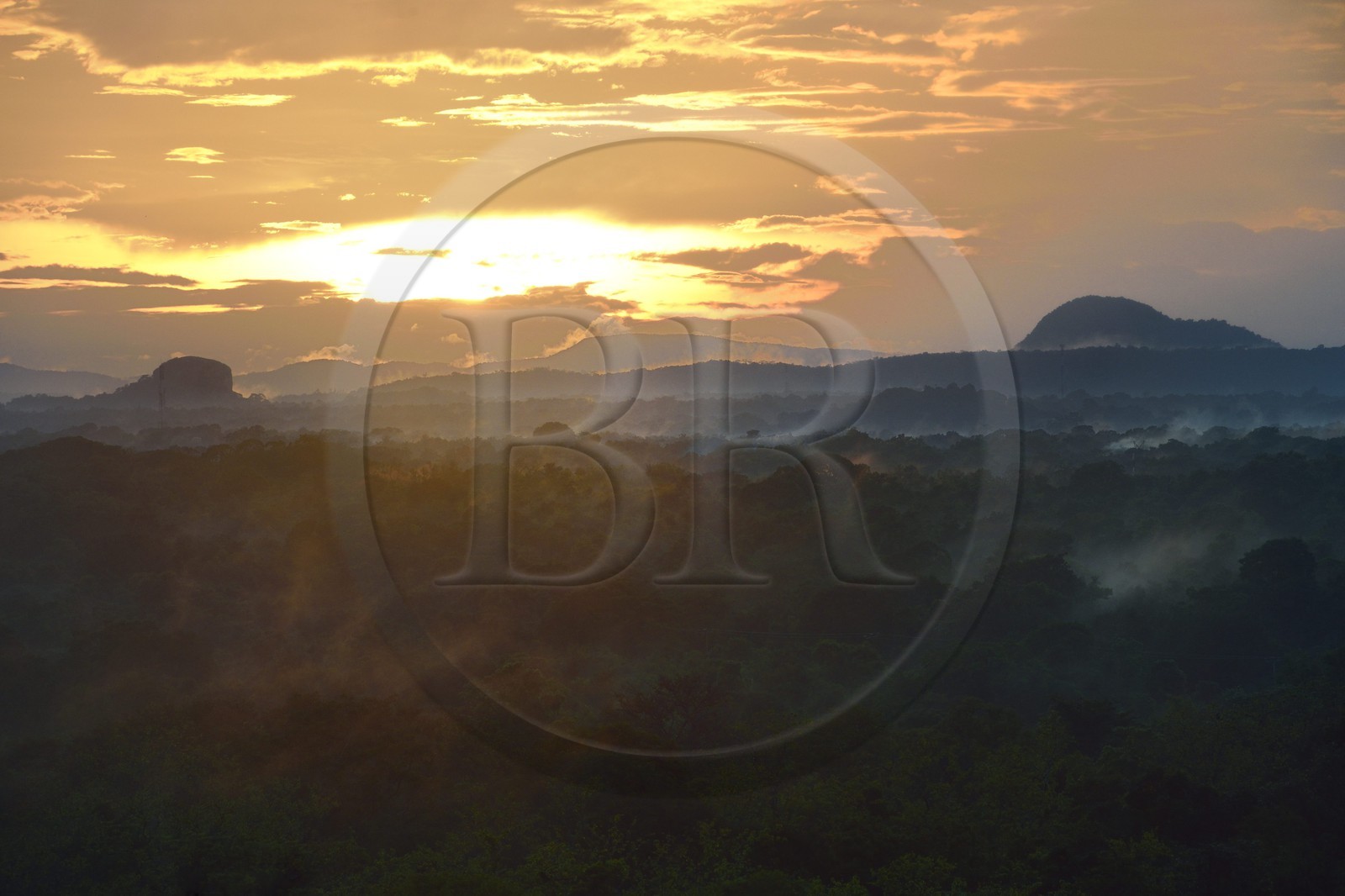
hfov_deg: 10.3
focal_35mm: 200
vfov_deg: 6.9
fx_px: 7470
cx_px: 672
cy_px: 448
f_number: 10
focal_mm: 200
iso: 800
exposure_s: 1/200
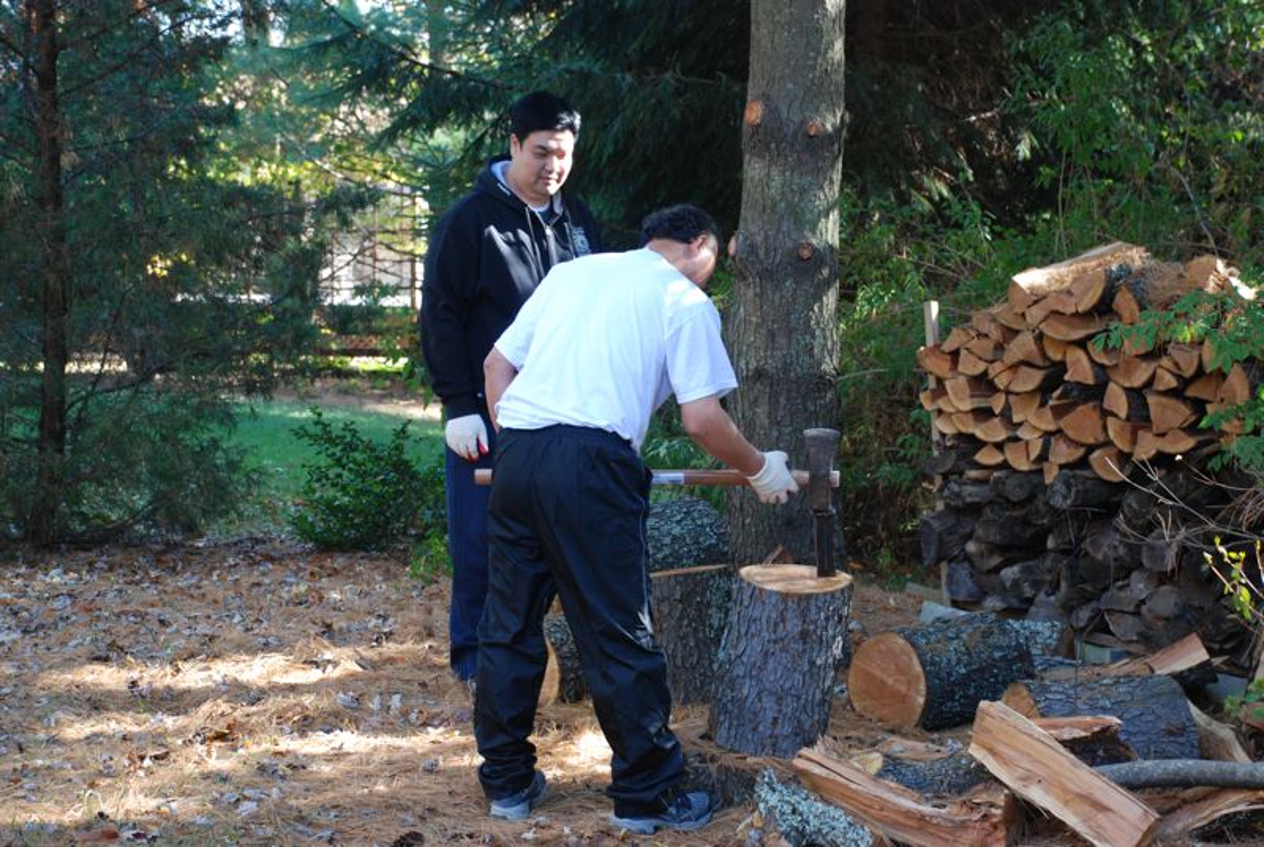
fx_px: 3059
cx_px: 632
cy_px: 424
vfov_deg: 15.8
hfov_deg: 23.3
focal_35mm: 87
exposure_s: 1/50
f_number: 5.3
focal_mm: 58
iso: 400
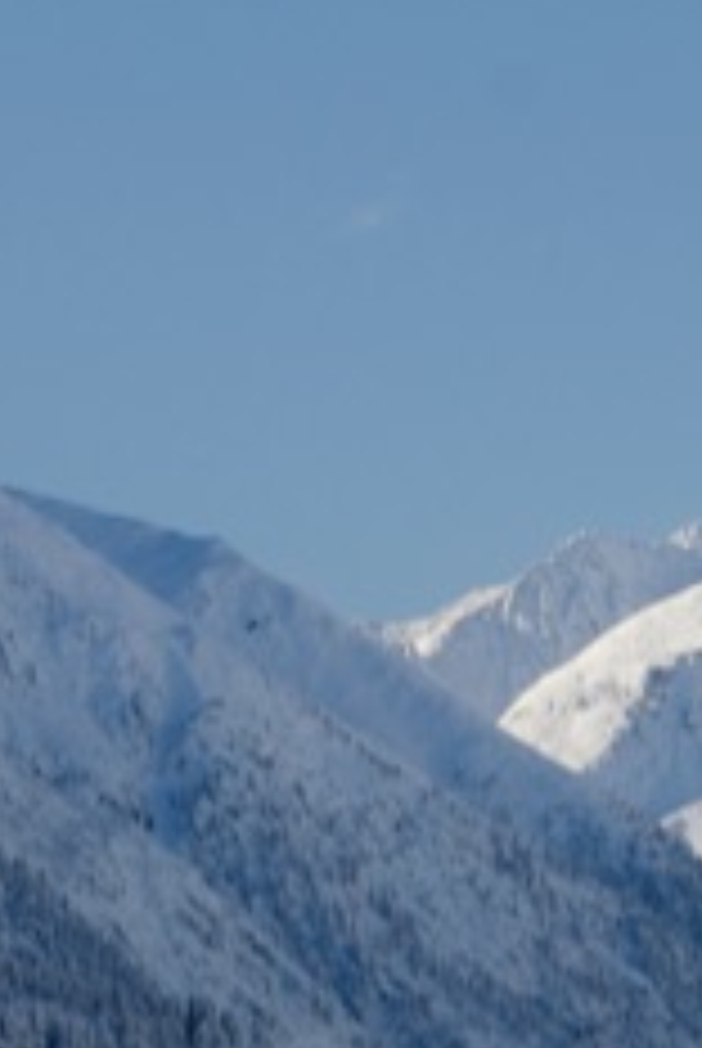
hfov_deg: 3.1
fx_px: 13093
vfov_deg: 4.6
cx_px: 1089
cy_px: 922
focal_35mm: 449
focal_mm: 70
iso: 100
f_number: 11
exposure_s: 1/100
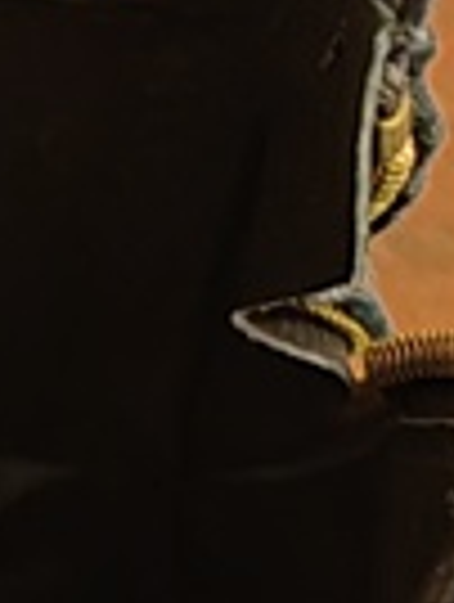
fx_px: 2807
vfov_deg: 12.2
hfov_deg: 9.2
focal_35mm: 161
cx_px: 0
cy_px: 63
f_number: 1.9
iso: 6043
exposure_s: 1/25
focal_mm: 5.52
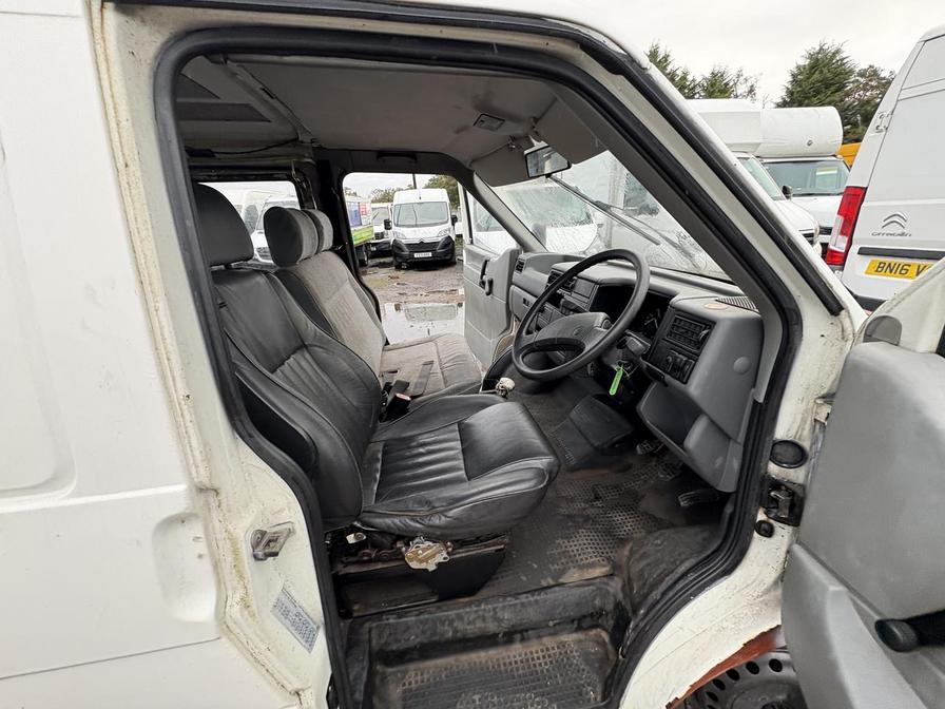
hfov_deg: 102.1
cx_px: 472
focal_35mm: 14
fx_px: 382
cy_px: 354
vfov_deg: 85.7
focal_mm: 2.22
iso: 80
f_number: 2.2
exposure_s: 1/116
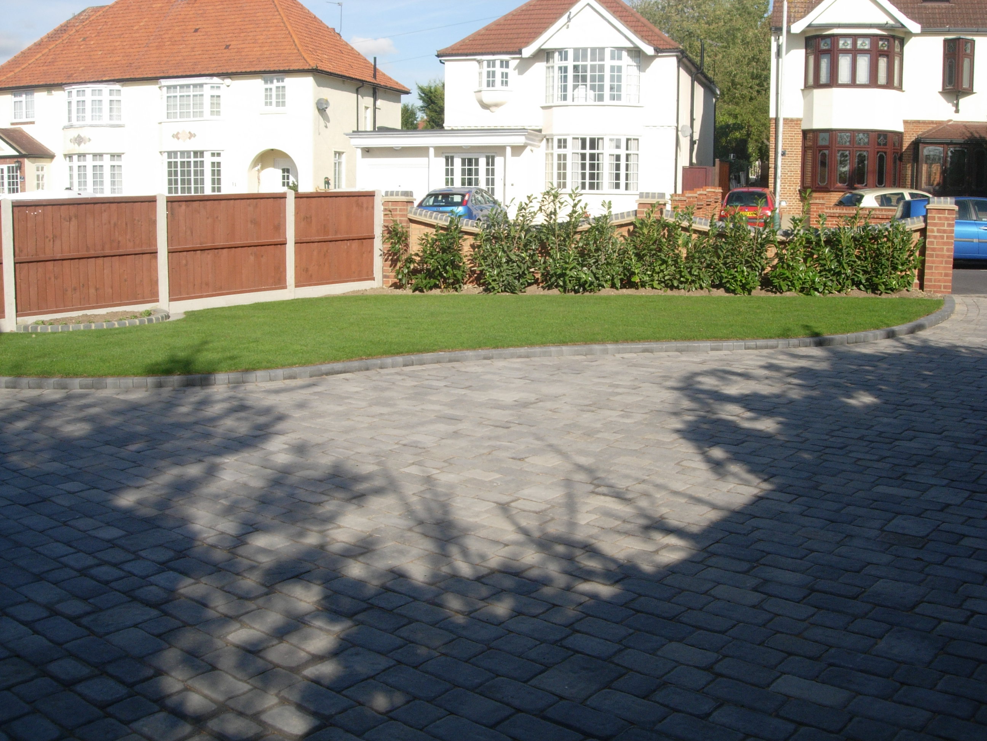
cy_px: 370
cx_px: 494
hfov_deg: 49.0
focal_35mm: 38
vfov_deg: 37.7
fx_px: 1083
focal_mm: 7.8
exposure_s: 1/527
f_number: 4.8
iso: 64
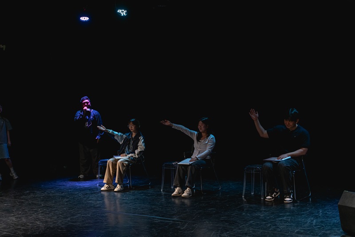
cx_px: 178
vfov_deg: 28.6
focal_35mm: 47
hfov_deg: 41.9
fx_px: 463
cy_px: 118
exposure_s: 1/200
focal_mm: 47
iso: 1000
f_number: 2.8
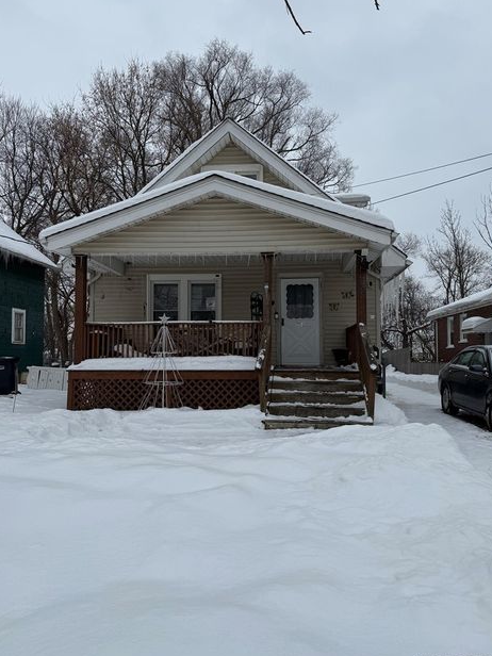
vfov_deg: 67.3
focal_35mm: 26
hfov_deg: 53.1
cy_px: 326
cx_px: 245
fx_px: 493
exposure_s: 1/4975
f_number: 1.78
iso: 80
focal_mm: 6.76
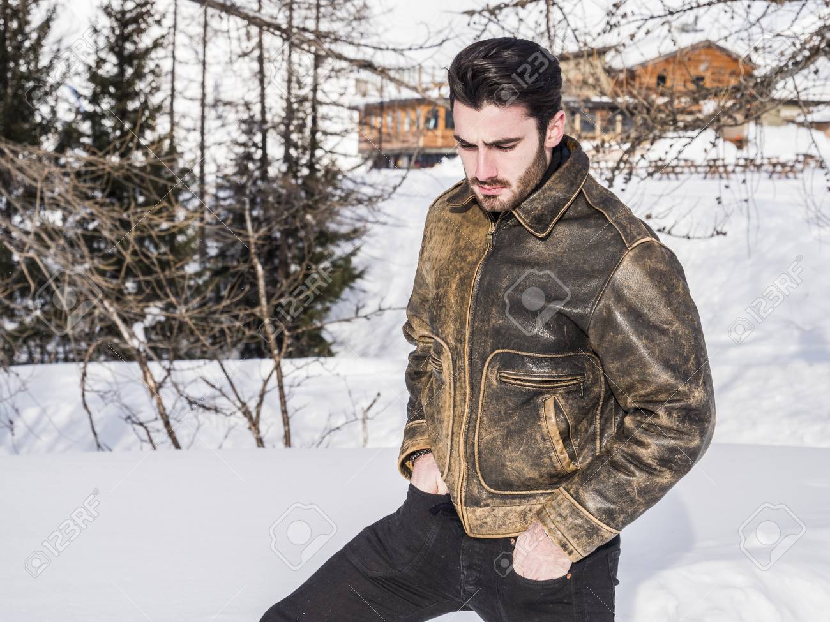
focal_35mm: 76
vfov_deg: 19.4
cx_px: 415
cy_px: 311
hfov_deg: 25.7
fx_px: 1822
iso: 200
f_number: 5
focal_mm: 38
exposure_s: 1/640
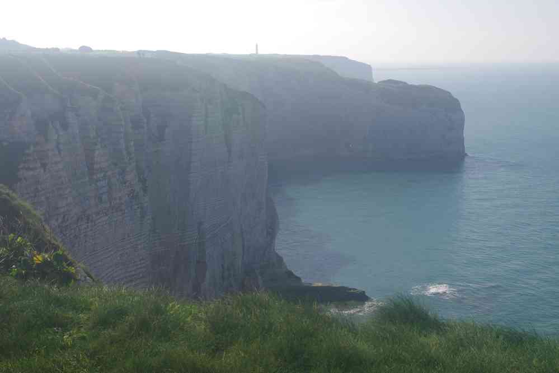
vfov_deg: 25.8
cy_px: 186
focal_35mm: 52
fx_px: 815
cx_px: 280
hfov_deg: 37.9
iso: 200
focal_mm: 35
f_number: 11
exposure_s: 1/100
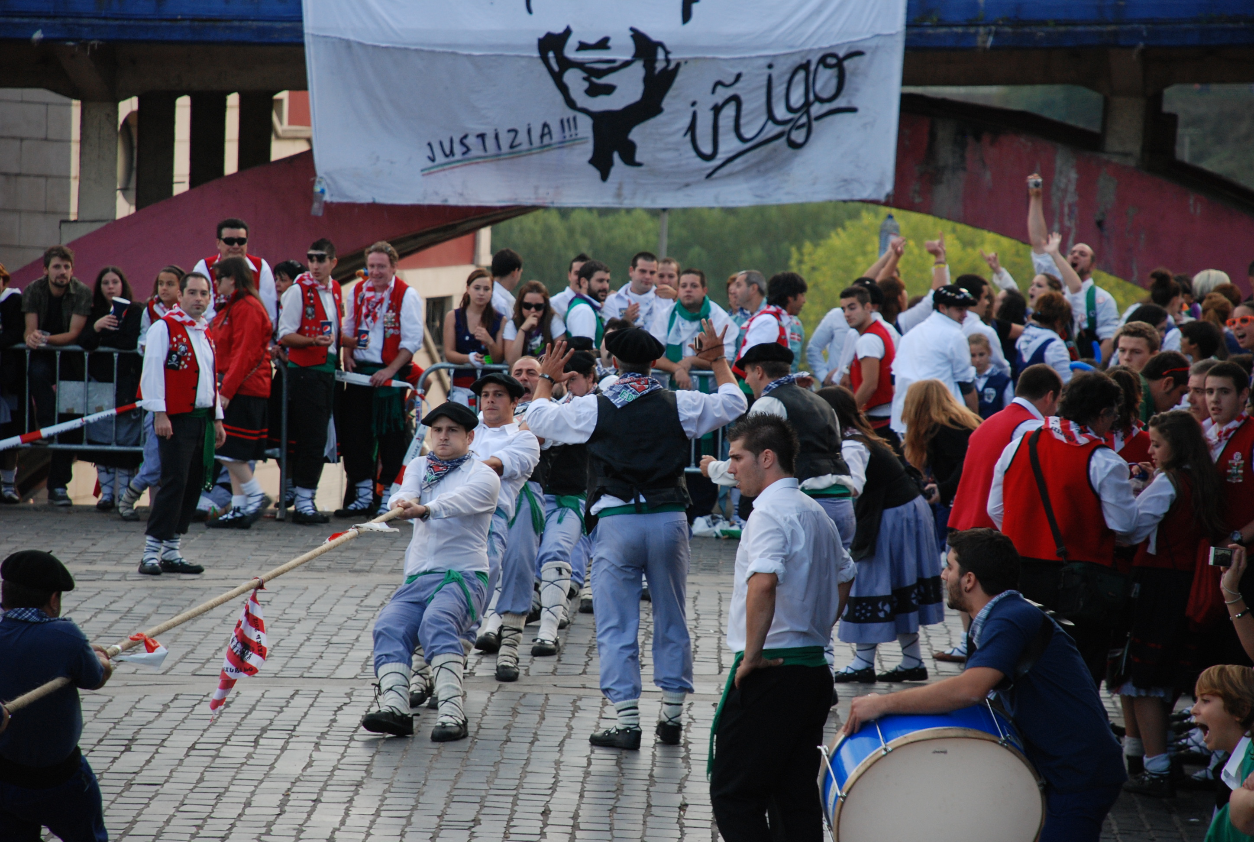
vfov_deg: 6.8
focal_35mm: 202
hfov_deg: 10.1
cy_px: 421
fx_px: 7068
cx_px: 627
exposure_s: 1/125
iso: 400
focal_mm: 135
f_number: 5.6
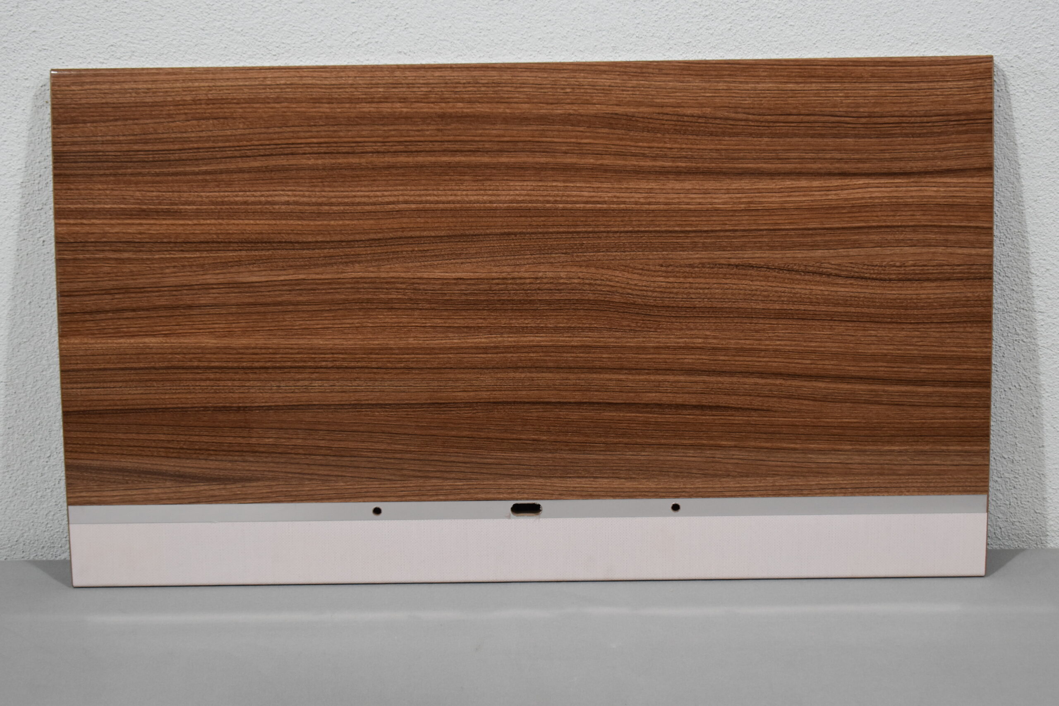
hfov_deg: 28.1
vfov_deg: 18.9
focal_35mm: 72
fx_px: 2118
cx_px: 530
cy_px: 353
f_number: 5.3
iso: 800
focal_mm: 48
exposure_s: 1/160
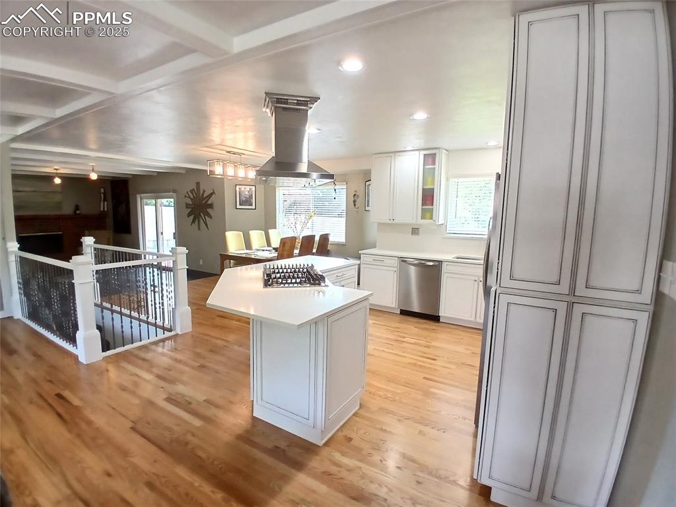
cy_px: 254
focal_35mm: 17
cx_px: 338
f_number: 2.2
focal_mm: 1.4
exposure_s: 1/30
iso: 125
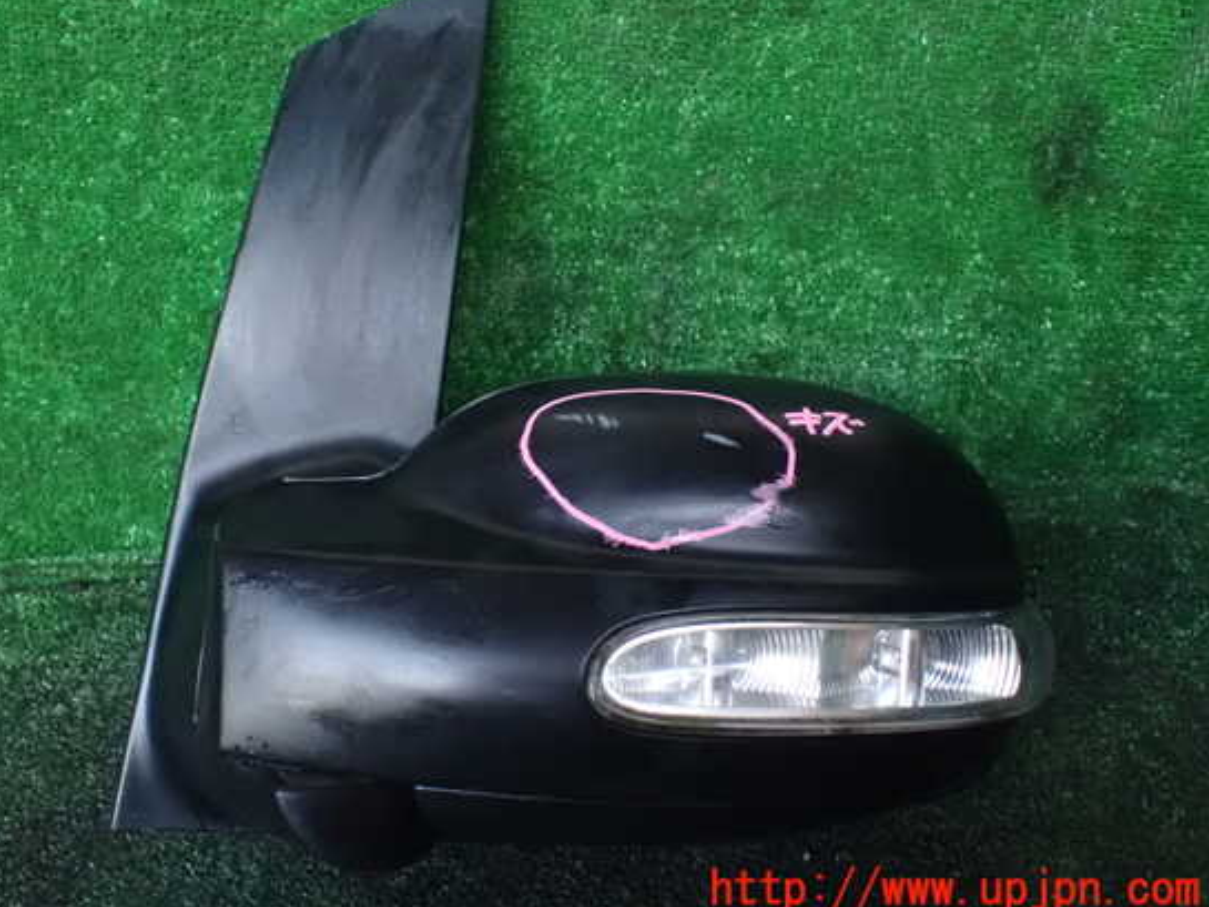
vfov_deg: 42.9
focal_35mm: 33
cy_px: 419
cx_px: 546
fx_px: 1153
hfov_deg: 55.2
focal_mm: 5.4
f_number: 2.3
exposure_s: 1/30
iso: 1600
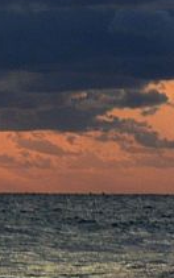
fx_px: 3033
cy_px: 16
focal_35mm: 400
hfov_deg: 3.2
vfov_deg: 5.2
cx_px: -435
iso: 160
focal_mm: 30
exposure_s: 1/400
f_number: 5.6
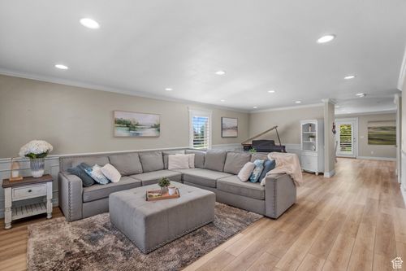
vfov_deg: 73.7
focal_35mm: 16
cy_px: 136
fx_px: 180
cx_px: 203
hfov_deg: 96.8
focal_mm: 16
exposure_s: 1/8
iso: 500
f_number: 8
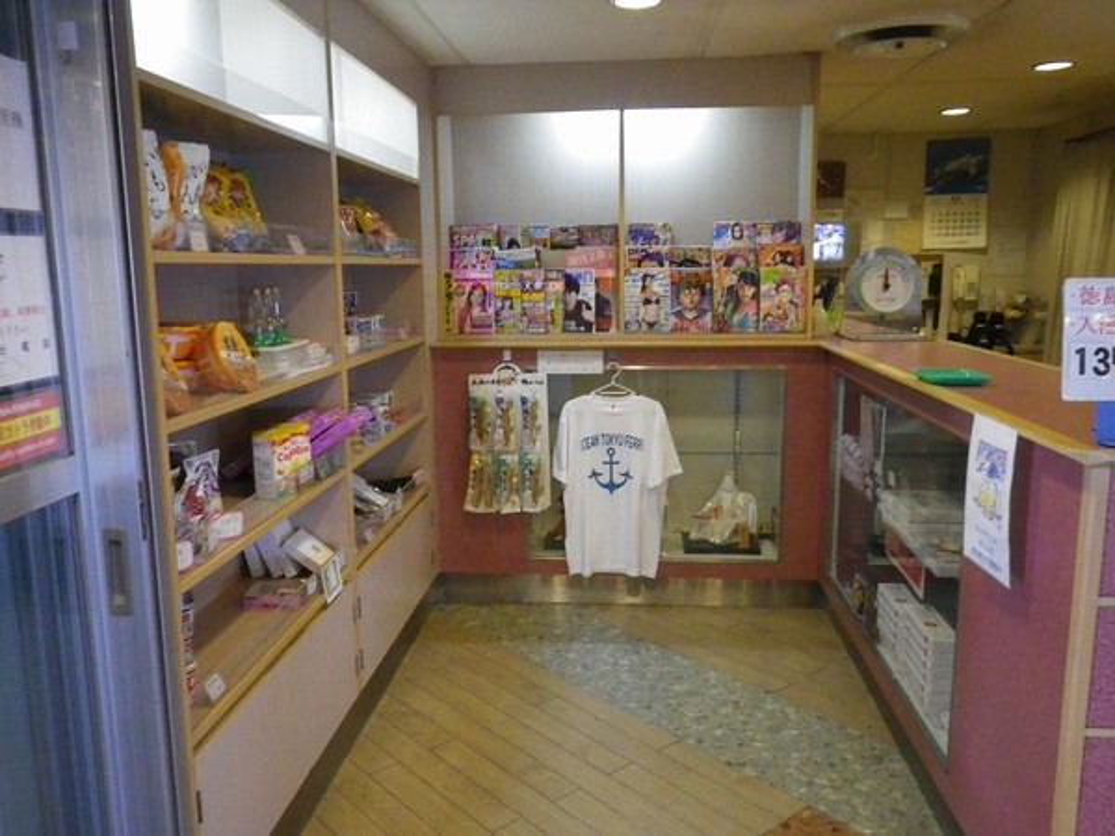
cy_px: 418
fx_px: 902
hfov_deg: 63.4
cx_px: 558
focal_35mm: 28
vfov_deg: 49.7
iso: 800
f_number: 3.5
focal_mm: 5
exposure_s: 1/40
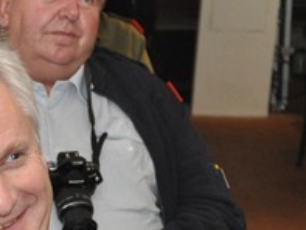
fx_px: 2070
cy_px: 329
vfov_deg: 6.3
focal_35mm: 234
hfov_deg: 8.2
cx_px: -249
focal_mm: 40
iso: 800
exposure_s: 1/60
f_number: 4.5
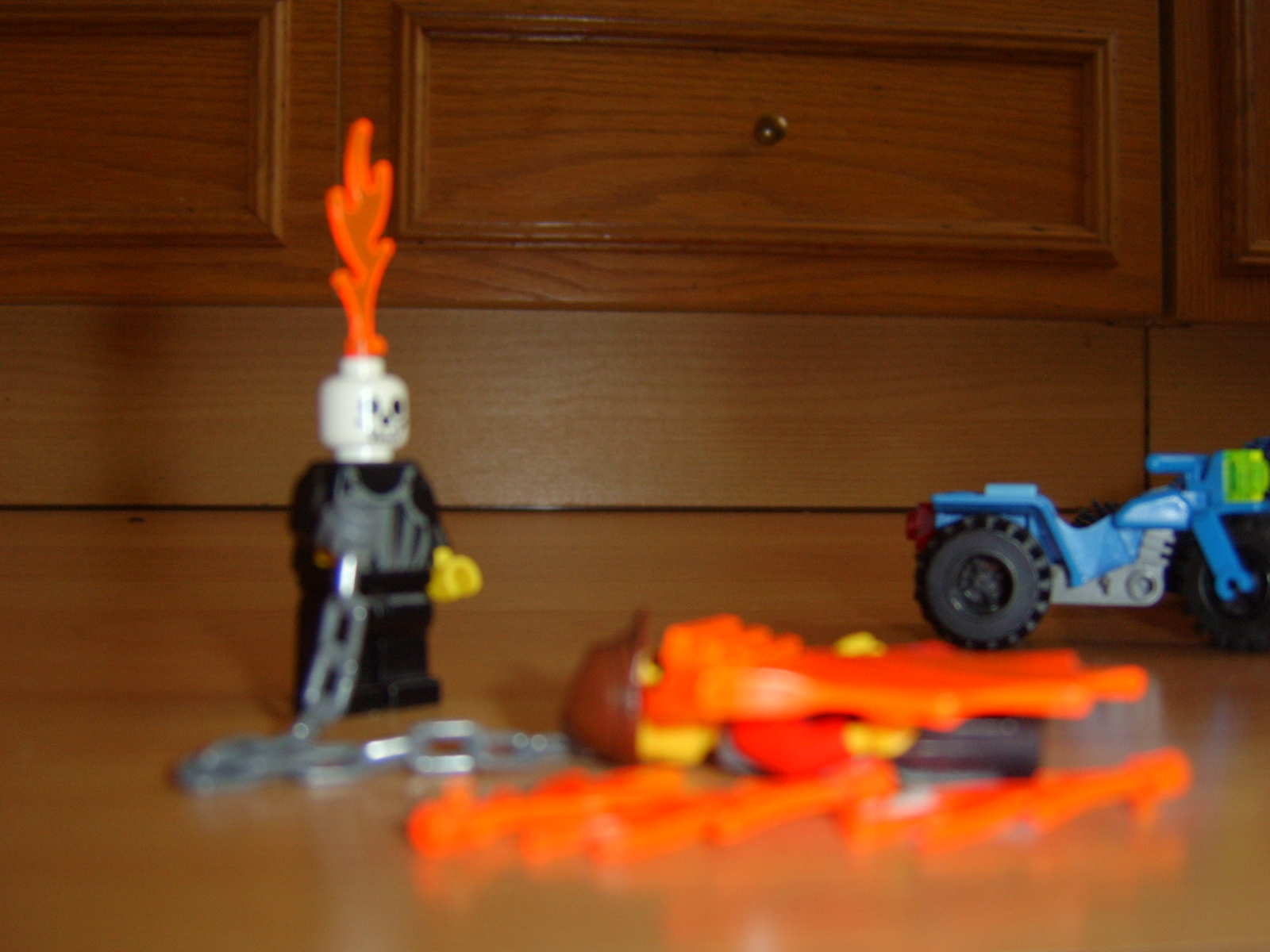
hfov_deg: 58.4
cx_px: 635
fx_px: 1137
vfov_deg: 45.4
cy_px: 476
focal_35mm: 31
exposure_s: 1/30
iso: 141
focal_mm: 8.13
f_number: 2.7
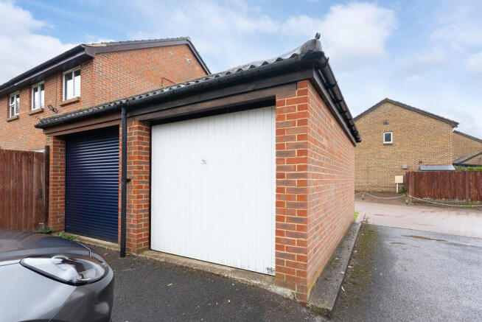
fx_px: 228
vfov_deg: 70.5
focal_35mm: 17
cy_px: 161
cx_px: 241
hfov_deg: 93.2
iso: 2000
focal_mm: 17
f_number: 7.1
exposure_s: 1/200
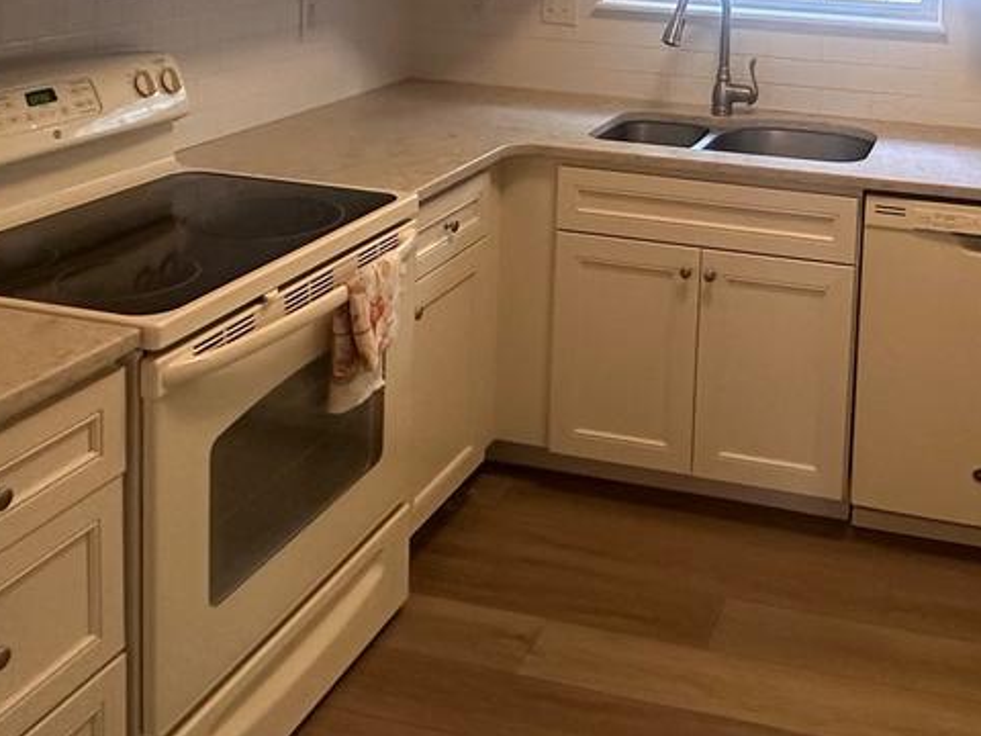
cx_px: 758
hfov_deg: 43.1
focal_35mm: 42
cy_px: -20
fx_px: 1190
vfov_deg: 31.4
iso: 320
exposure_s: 1/60
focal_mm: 2.22
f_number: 2.2
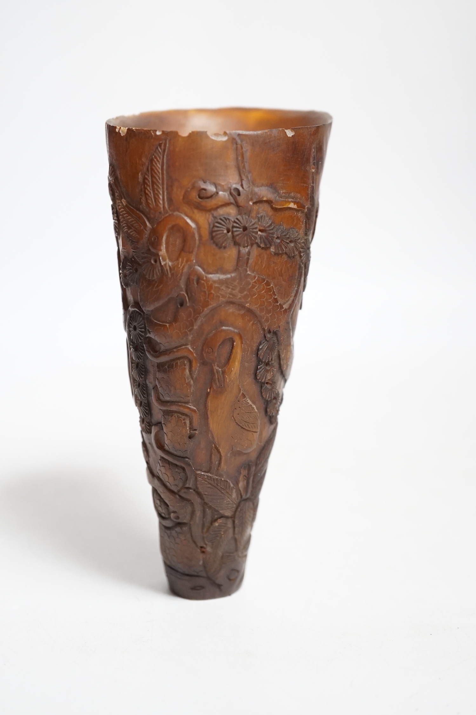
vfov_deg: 43.6
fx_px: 893
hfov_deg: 29.9
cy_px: 358
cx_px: 238
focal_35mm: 45
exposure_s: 1/60
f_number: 3.5
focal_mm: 30
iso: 1250
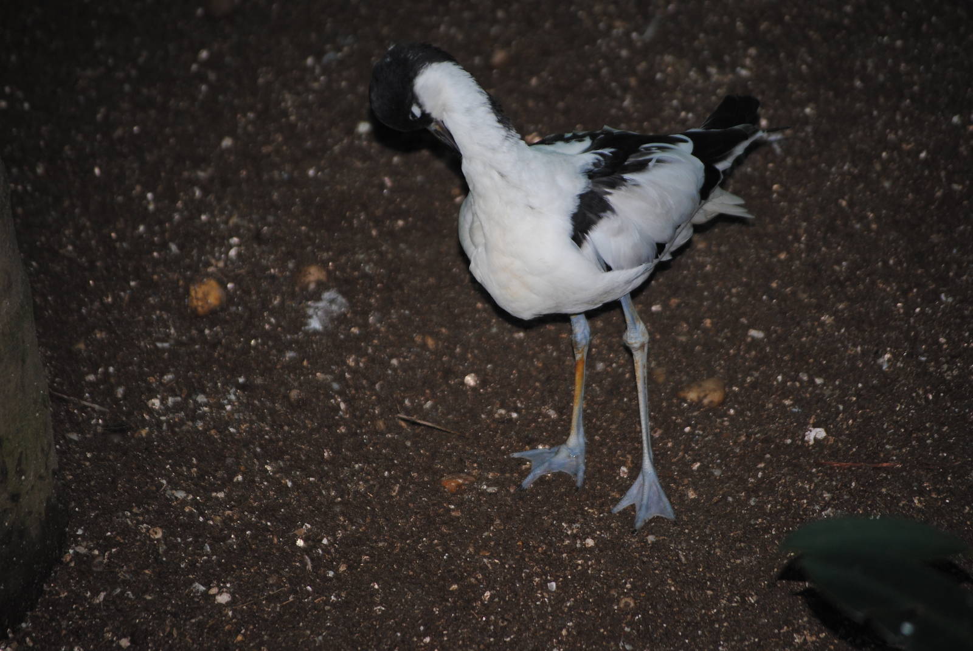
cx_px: 486
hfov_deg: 9.5
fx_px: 5885
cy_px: 326
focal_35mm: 218
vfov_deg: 6.3
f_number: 5
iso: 200
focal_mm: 145
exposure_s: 1/60
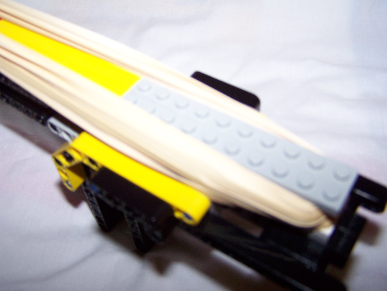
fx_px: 425
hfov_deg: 49.0
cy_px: 146
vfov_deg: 37.7
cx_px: 194
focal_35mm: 38
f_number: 2.8
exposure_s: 1/60
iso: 80
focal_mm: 6.3
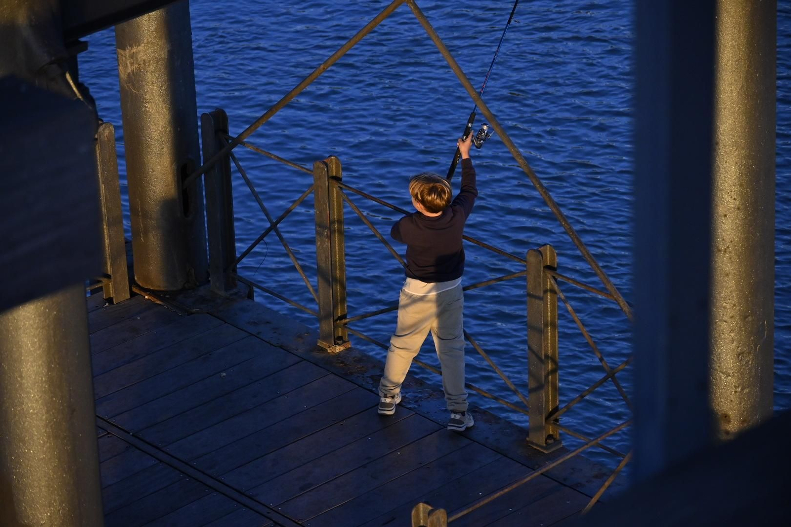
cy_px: 264
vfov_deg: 9.8
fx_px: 3065
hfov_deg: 14.7
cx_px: 396
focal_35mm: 140
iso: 1000
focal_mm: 93
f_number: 5.6
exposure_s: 1/800
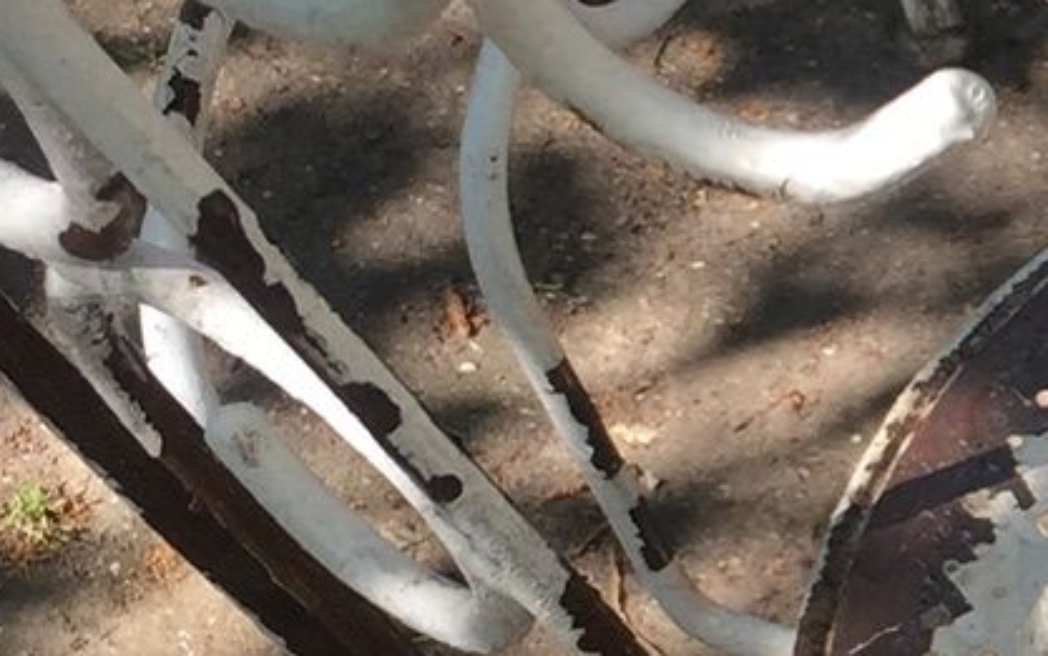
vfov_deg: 8.7
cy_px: 380
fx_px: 4315
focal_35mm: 151
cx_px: 1694
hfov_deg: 12.9
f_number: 2.2
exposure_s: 1/416
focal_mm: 4.15
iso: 32
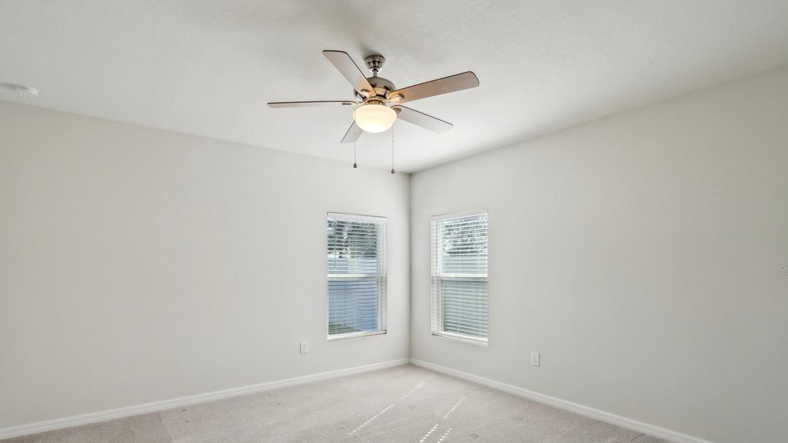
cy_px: 270
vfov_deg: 60.4
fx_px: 376
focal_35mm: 18
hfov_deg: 92.6
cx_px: 377
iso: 400
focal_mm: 10
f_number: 8
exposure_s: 1/100
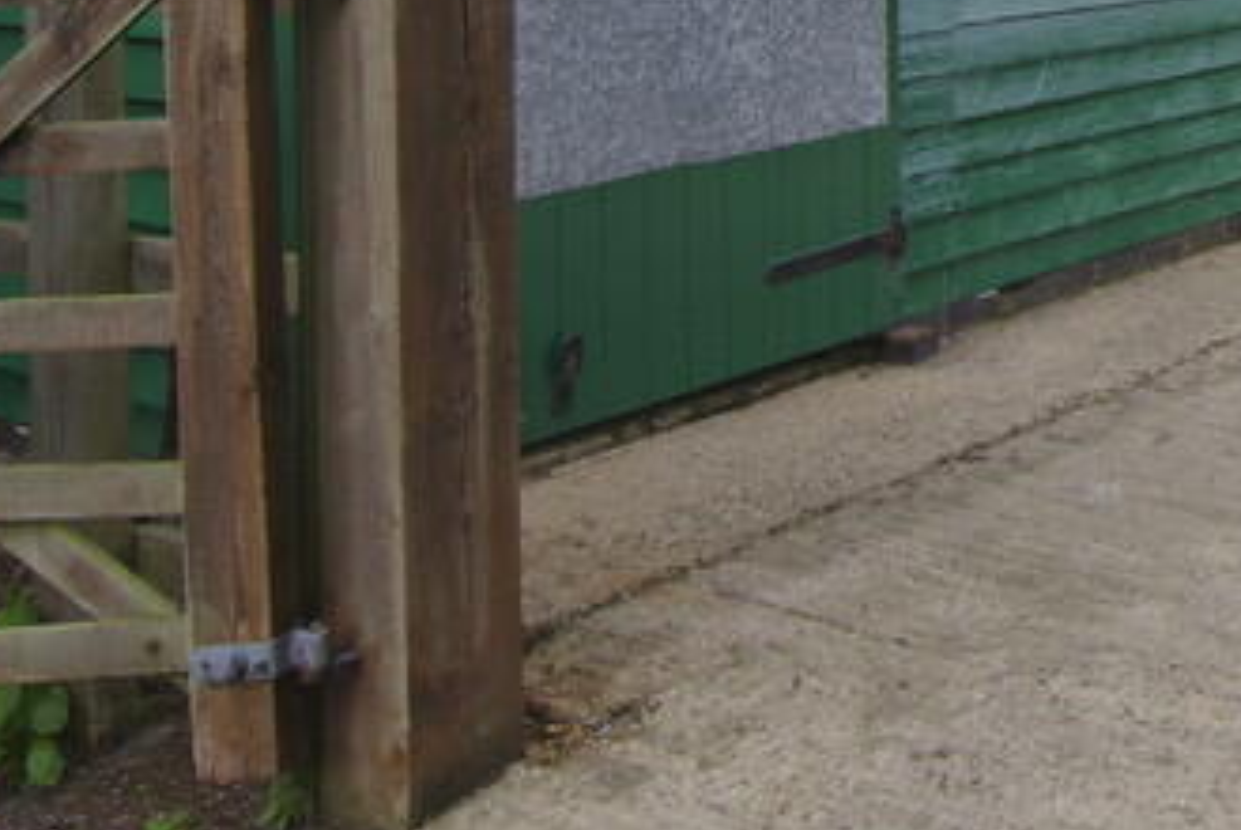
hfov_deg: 32.4
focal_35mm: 56
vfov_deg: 22.0
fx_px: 1932
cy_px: -221
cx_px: 1275
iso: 200
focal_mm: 12
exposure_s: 1/60
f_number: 8
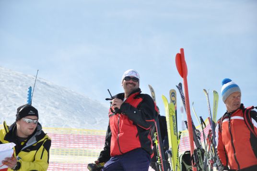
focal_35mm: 128
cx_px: 128
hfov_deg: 16.1
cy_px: 86
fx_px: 909
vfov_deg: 10.7
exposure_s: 1/1000
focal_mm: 85
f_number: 5.6
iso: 250
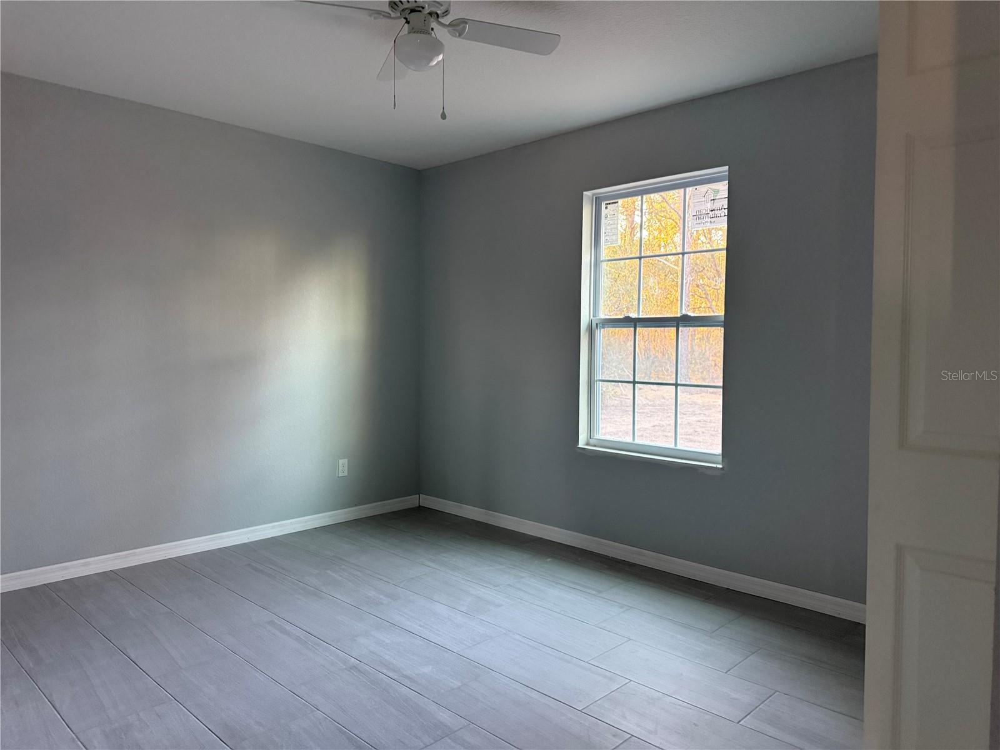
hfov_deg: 71.6
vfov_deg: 56.8
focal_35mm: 24
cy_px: 375
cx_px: 500
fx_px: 693
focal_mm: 6.76
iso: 500
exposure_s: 1/60
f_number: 1.78
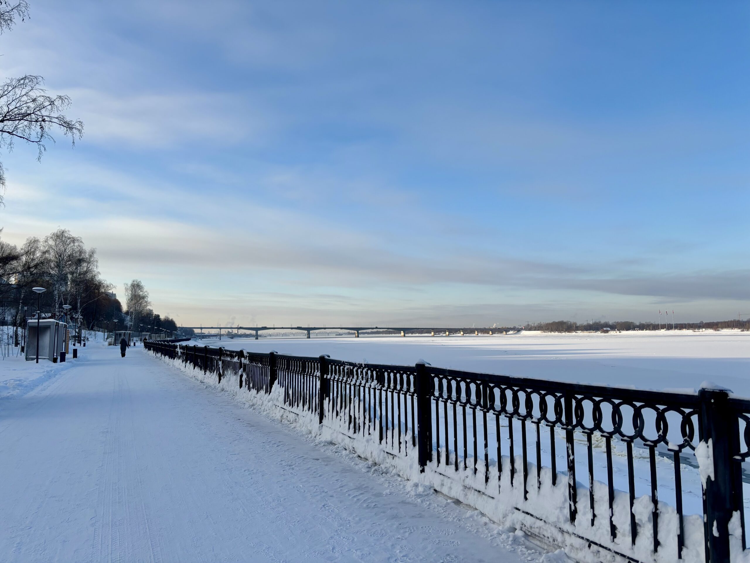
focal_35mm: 26
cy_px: 282
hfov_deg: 67.3
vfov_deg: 53.1
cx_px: 375
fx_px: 563
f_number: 1.6
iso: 50
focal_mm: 5.96
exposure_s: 1/2513
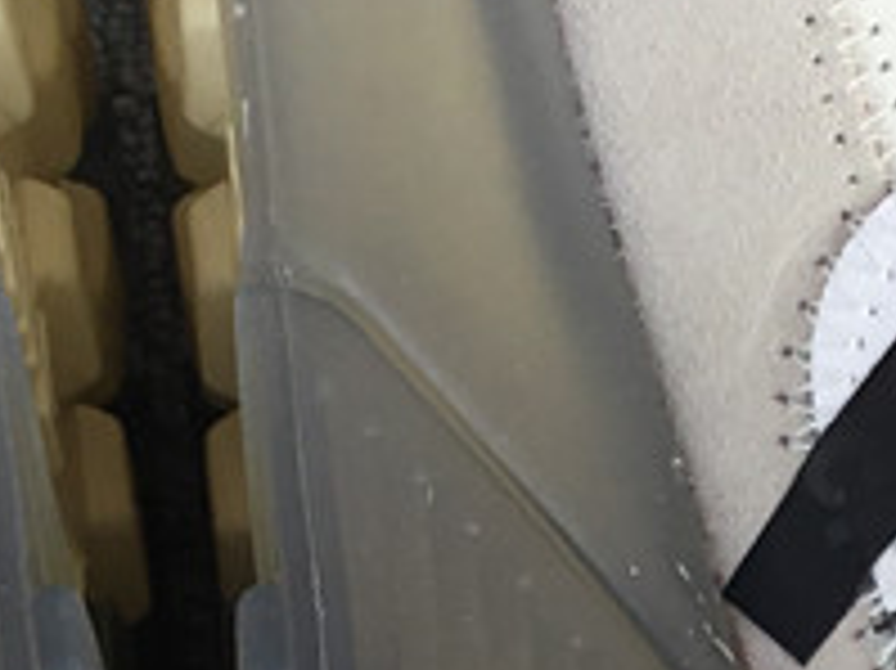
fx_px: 3622
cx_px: 698
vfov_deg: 10.4
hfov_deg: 14.0
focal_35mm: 140
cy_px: 771
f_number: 2.4
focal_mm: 3.3
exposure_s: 1/281
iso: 25
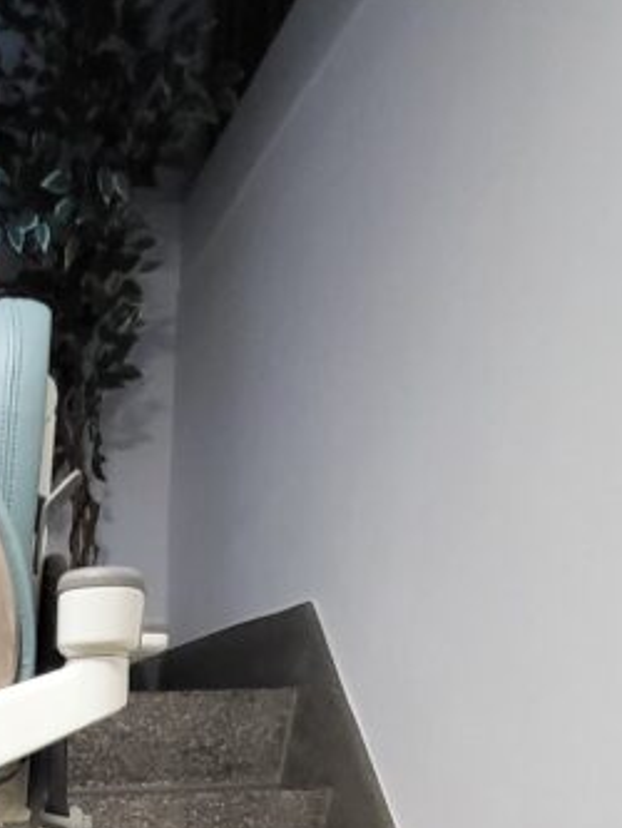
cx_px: -114
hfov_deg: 30.7
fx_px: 958
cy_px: 1181
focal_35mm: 40
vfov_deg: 30.7
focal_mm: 1.74
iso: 640
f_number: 2.2
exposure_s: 1/25
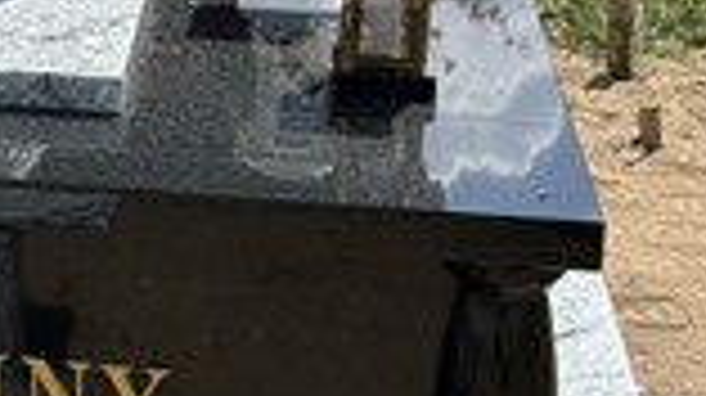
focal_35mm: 109
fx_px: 2039
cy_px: -144
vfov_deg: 10.8
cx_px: -133
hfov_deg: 18.6
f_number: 1.5
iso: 50
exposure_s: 1/4831
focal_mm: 5.7
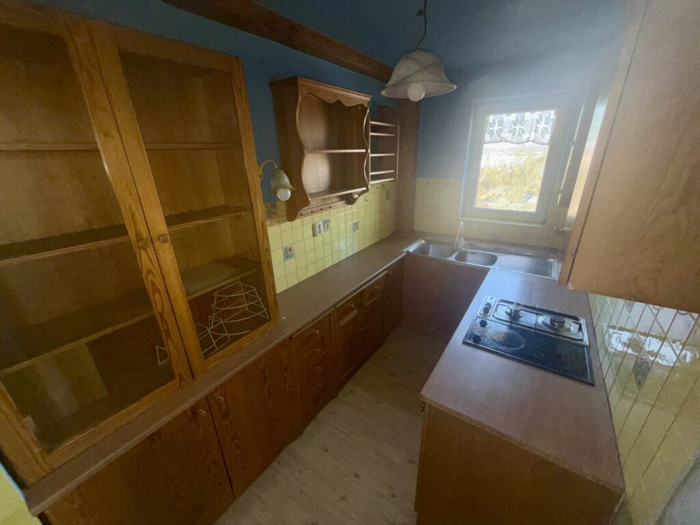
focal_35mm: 14
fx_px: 283
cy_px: 262
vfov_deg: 85.7
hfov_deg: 102.1
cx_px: 350
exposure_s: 1/122
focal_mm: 2.22
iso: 64
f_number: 2.2
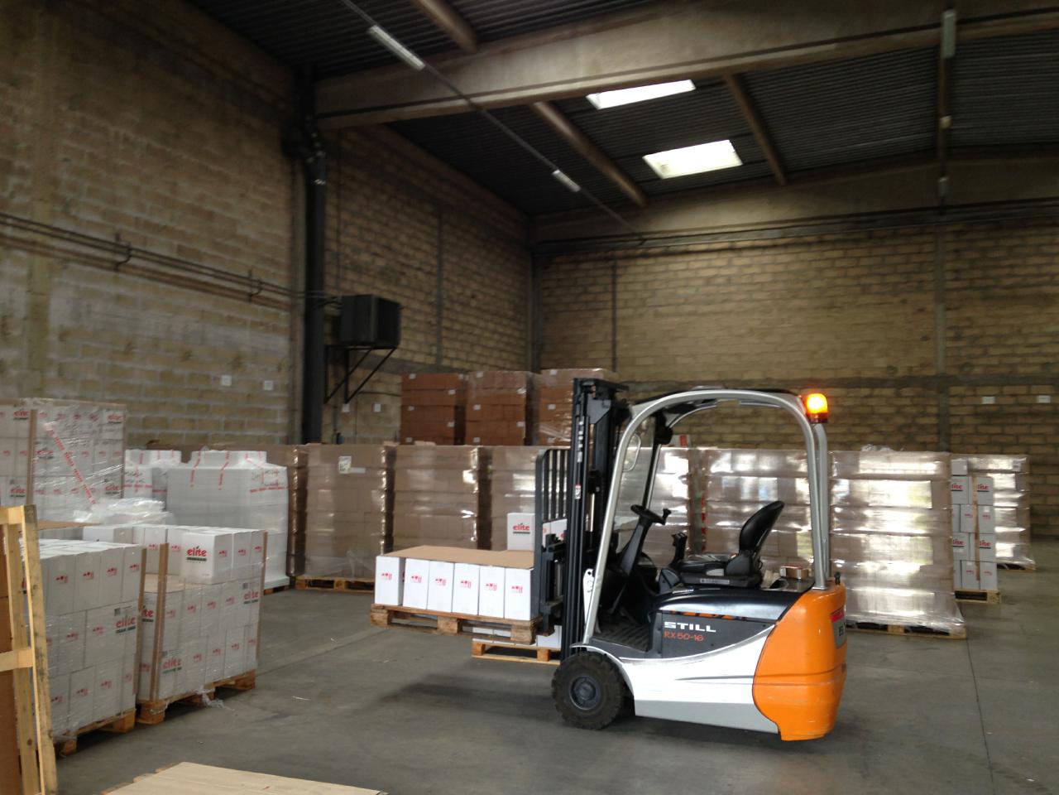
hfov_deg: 55.4
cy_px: 398
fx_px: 1010
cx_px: 530
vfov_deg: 42.9
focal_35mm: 33
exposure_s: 1/24
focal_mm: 4.12
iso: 50
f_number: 2.4
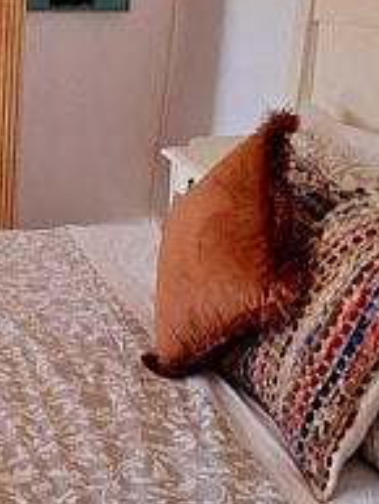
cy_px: 209
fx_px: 1225
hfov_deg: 16.4
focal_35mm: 84
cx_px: -141
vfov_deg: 23.2
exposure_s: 1/50
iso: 50
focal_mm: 4
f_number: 1.8
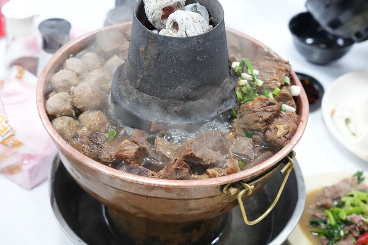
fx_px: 685
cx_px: 184
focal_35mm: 67
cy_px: 122
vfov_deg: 20.3
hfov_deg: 30.1
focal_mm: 45
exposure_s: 1/100
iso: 6400
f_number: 4.5
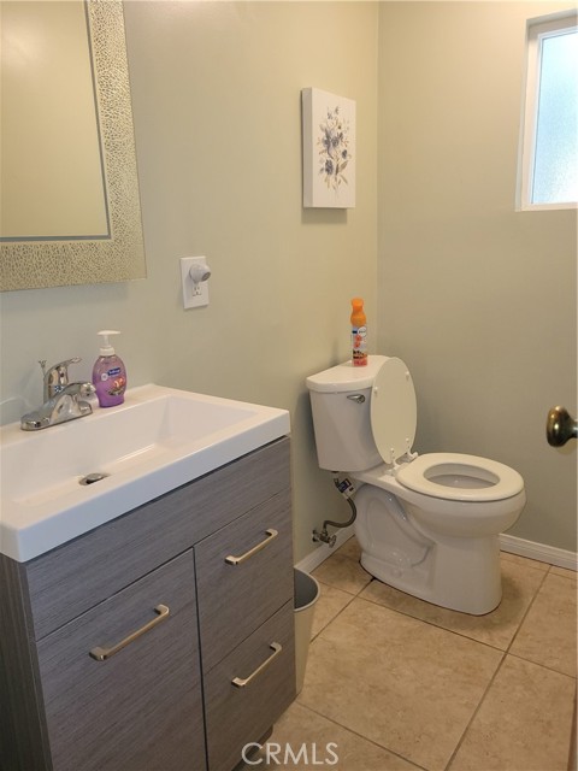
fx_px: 579
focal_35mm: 26
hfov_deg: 53.1
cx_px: 289
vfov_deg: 67.3
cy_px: 386
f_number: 1.8
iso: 125
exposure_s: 1/60
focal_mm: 5.4
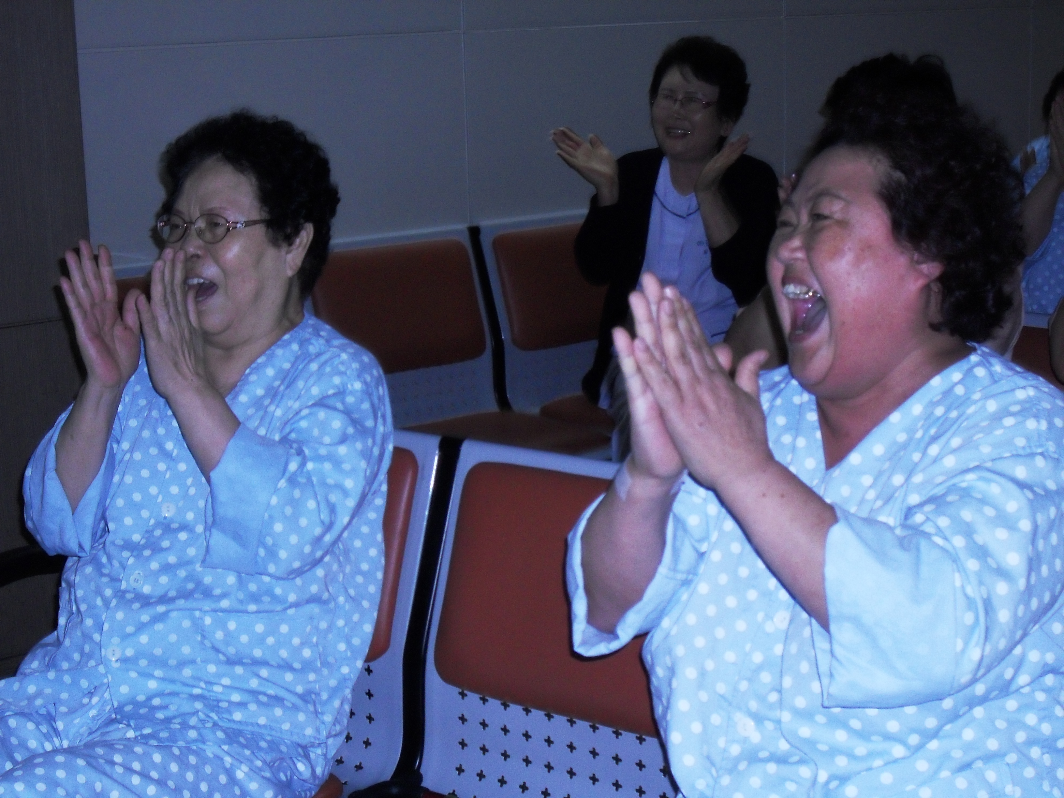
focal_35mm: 71
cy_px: 399
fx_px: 2182
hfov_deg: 27.4
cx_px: 532
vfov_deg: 20.7
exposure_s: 1/60
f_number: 3.7
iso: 200
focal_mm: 11.7
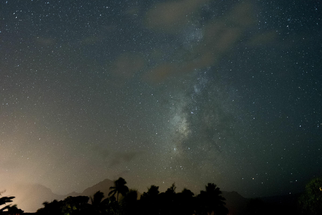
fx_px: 215
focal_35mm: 24
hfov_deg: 73.7
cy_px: 108
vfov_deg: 53.2
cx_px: 161
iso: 6400
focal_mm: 24
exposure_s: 20
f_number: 4
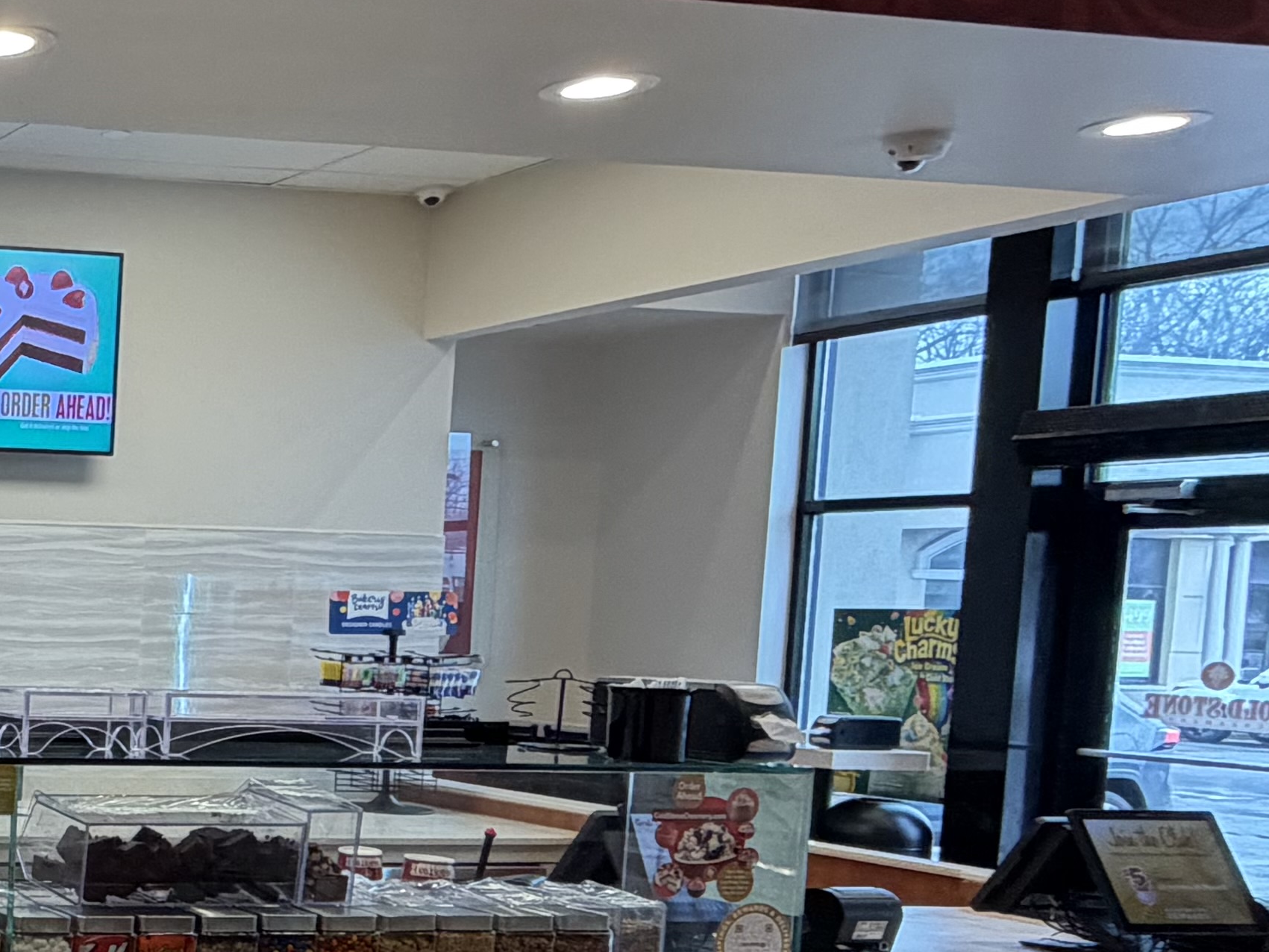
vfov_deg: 30.4
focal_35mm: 47
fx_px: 1723
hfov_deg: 28.6
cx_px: -568
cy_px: 701
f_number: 2.2
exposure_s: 1/120
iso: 200
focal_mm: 2.22
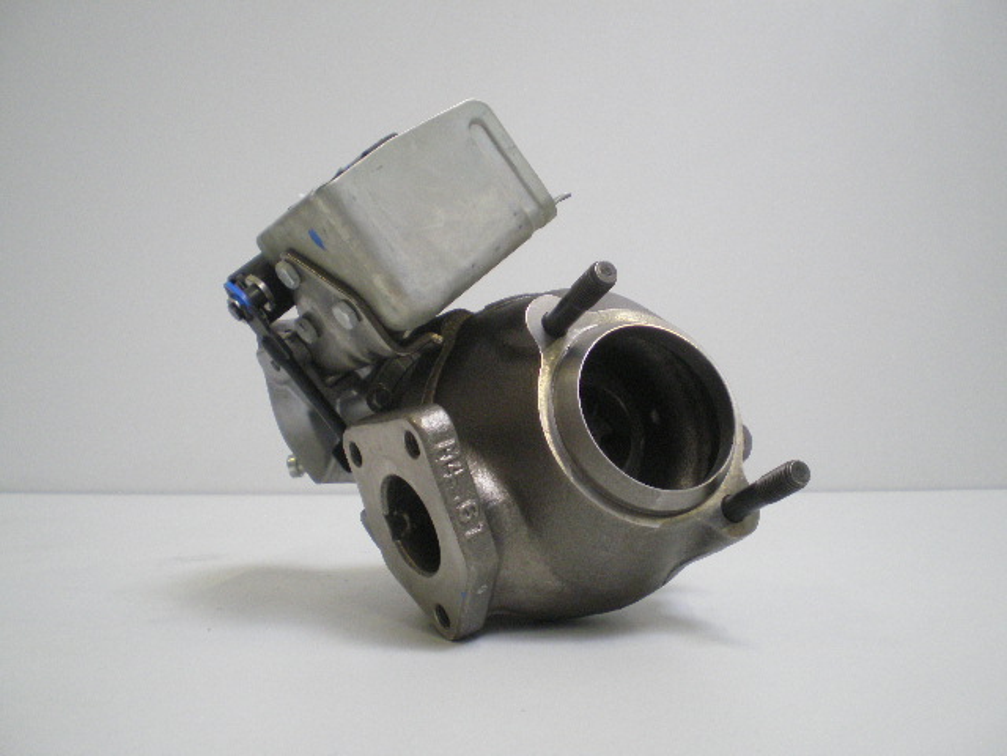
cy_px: 378
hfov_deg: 49.0
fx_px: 1105
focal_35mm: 38
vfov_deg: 37.7
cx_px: 504
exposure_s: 1/25
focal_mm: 6.3
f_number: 3.1
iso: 400
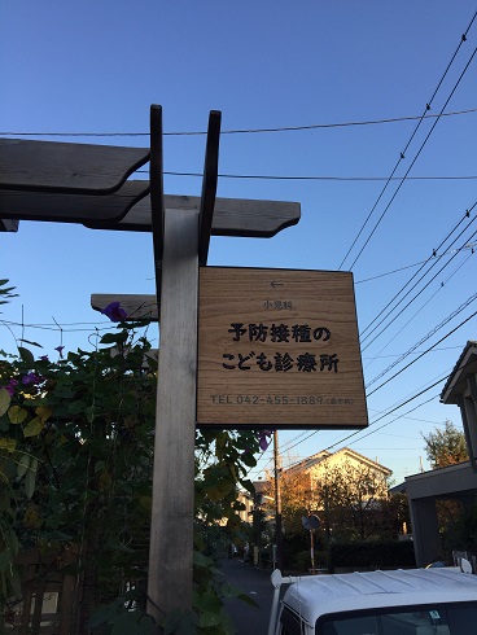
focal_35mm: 29
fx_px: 532
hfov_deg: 48.3
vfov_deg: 61.6
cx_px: 238
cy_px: 318
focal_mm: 4.15
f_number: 2.2
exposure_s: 1/599
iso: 32
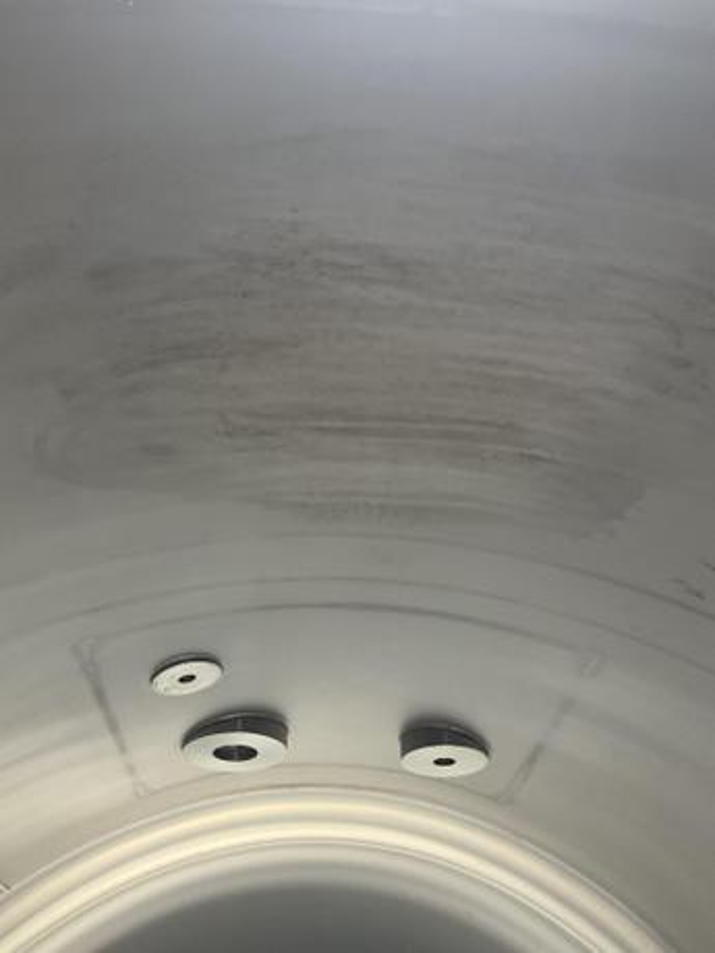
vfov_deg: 61.7
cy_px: 476
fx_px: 799
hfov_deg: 48.2
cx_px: 358
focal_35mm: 29
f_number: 1.8
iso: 64
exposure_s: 1/62
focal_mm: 3
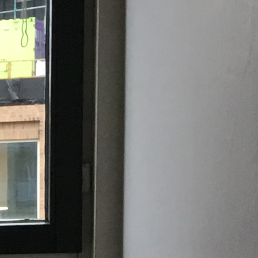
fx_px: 1433
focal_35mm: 170
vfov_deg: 10.1
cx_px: -350
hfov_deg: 9.3
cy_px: 307
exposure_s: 1/33
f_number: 2.4
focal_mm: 3.3
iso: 64
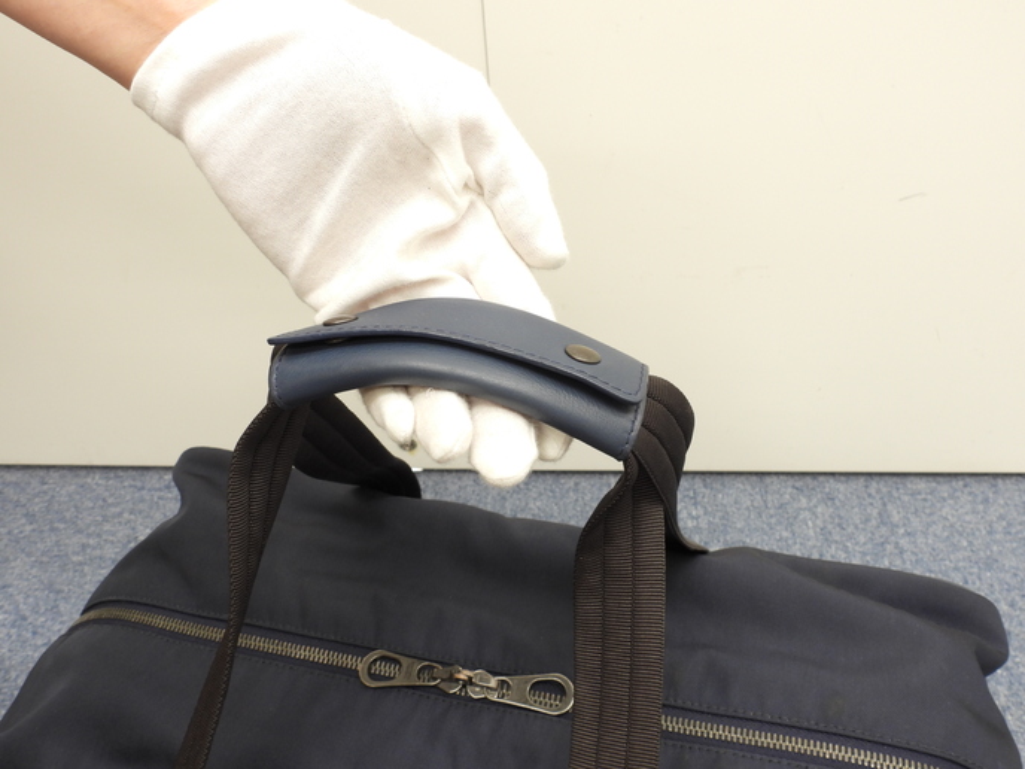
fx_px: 888
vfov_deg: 46.8
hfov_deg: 60.0
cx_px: 512
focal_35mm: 30
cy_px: 384
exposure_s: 1/15
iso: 200
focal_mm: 5.4
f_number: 4
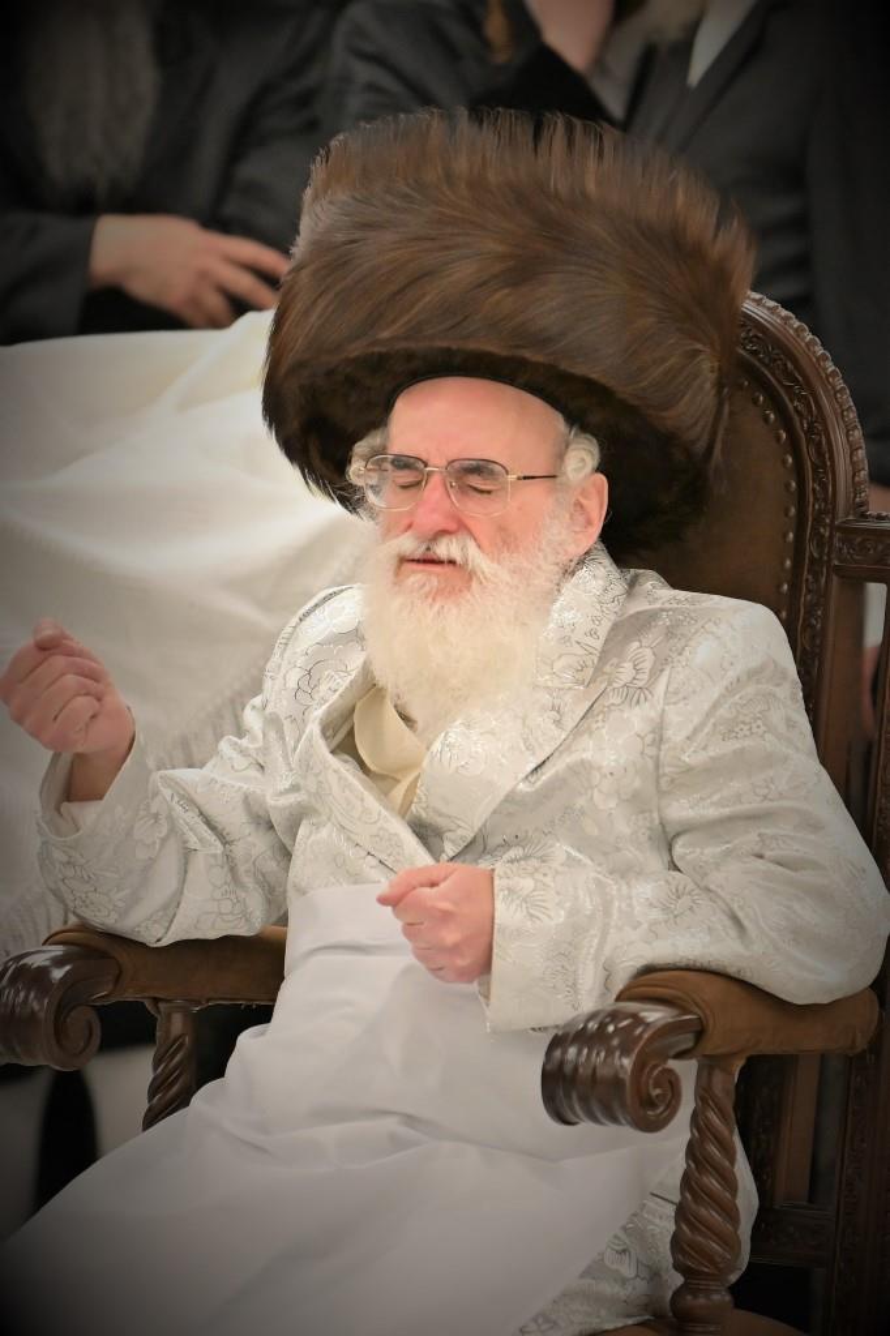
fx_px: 11132
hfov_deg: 4.6
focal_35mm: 300
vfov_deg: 6.9
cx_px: 445
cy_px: 668
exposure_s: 1/400
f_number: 2.8
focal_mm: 200
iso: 400
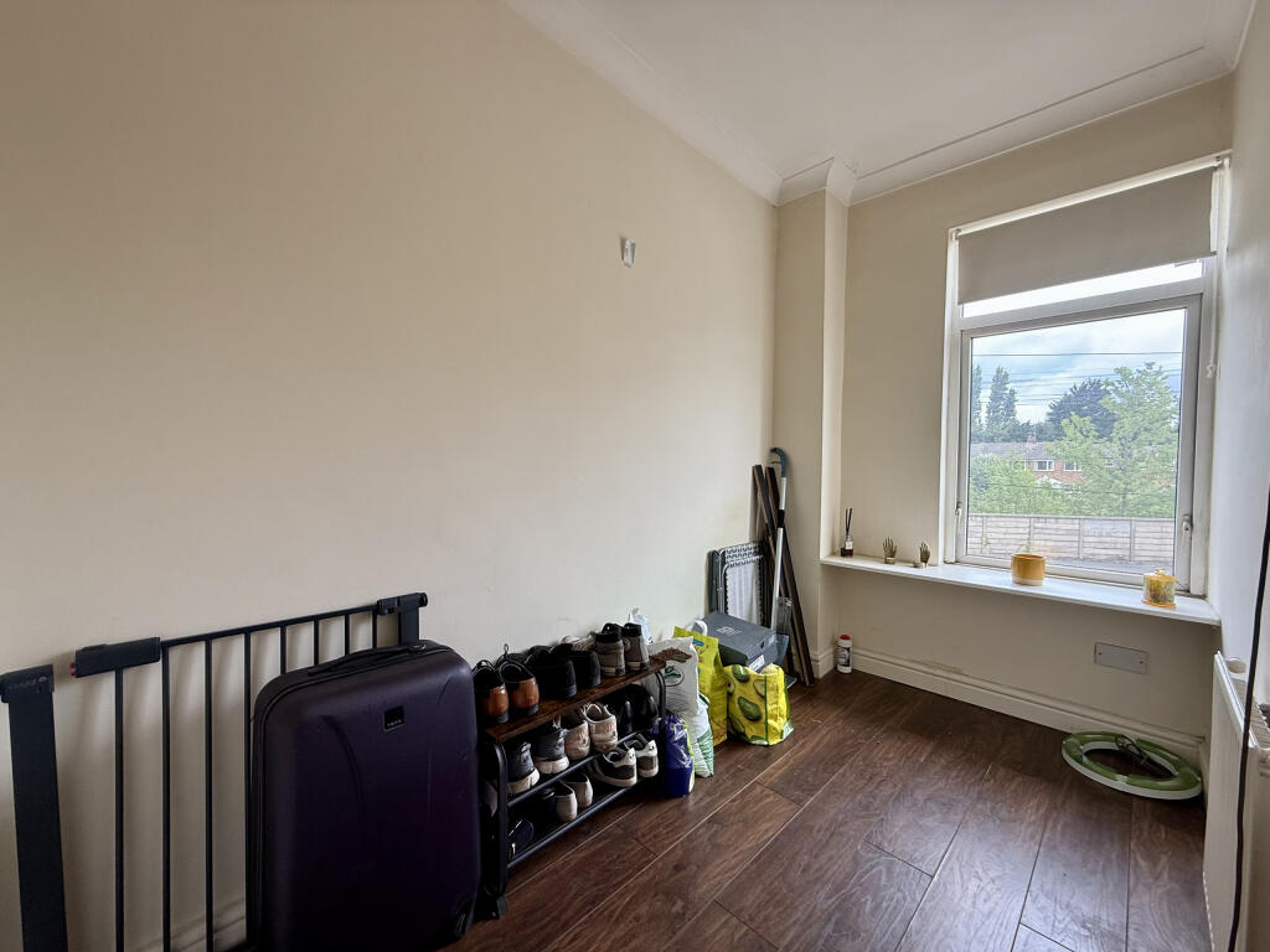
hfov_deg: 102.1
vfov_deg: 85.7
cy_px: 476
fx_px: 514
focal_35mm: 14
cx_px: 635
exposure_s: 1/99
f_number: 2.2
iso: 64
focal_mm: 2.22
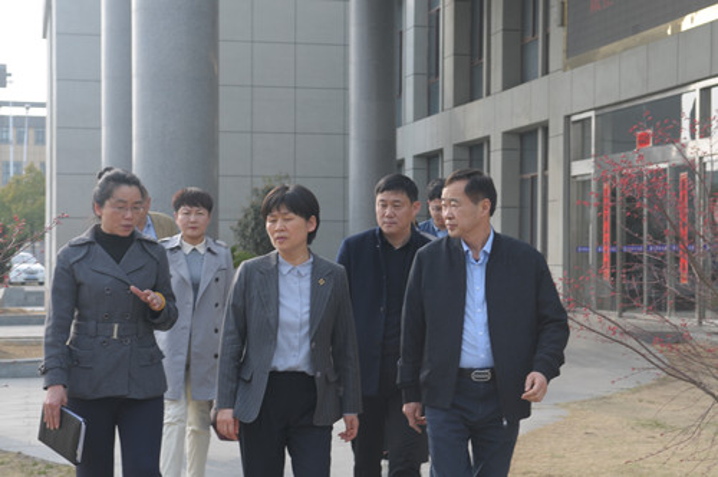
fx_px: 1643
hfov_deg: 24.6
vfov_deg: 16.5
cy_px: 238
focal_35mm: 82
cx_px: 359
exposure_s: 1/200
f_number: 7.1
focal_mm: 55
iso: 200
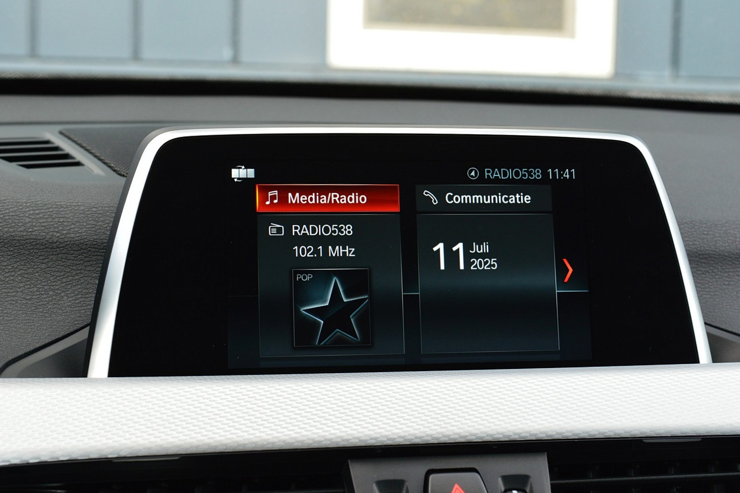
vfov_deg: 22.6
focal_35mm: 60
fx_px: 1233
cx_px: 370
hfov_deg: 33.4
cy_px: 246
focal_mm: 40
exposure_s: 1/60
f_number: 8
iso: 450
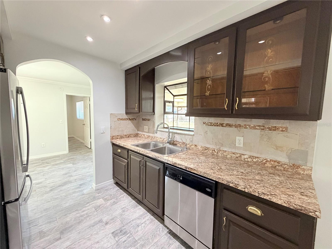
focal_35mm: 14
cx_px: 166
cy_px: 124
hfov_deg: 102.1
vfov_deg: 85.7
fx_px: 134
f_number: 2.2
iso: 500
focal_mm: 2.22
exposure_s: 1/60
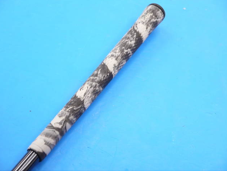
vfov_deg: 19.7
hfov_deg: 26.0
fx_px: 492
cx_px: 113
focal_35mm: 75
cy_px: 85
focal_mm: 37
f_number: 5.4
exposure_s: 1/80
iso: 640
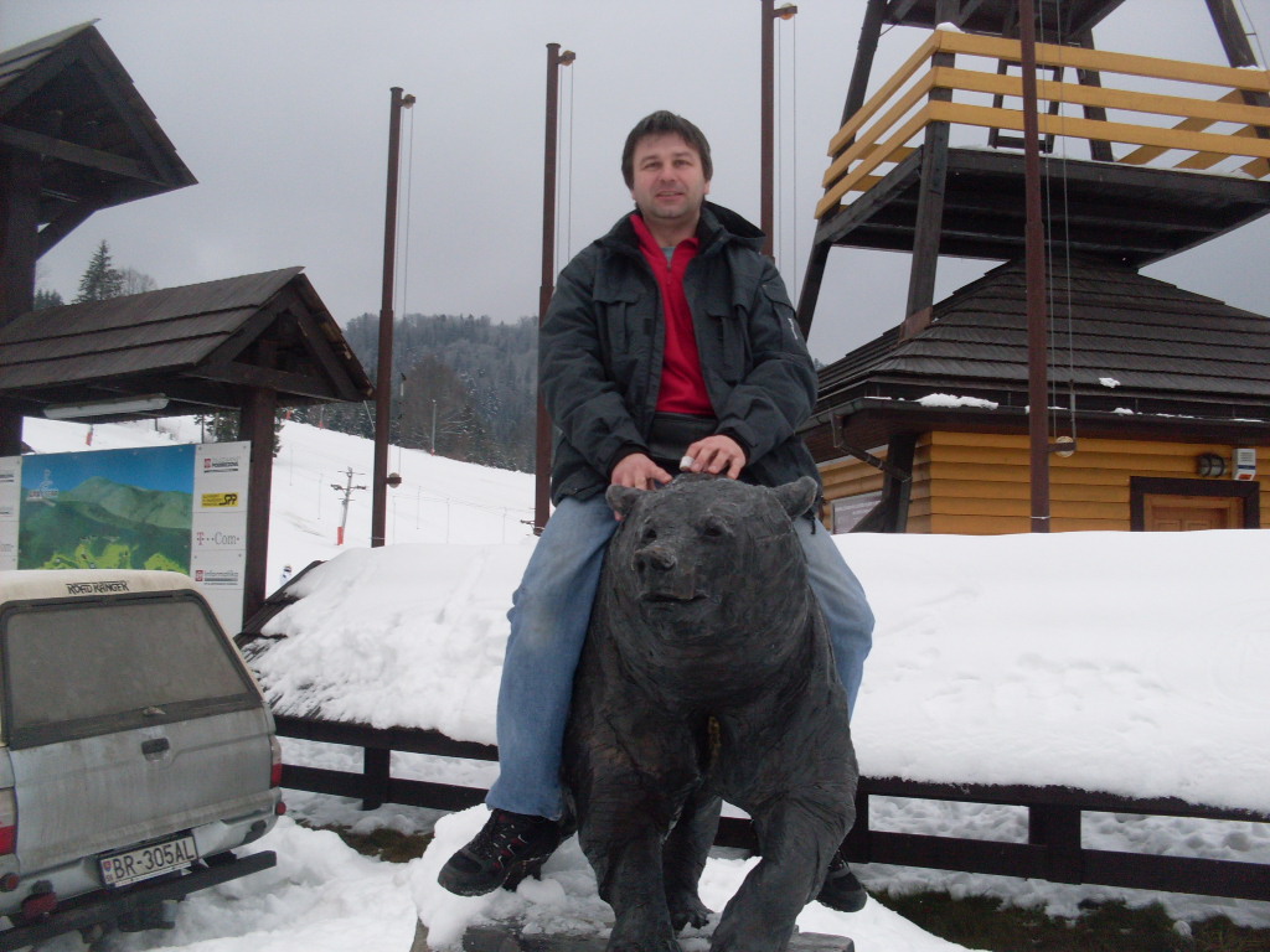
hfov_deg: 49.0
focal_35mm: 38
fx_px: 1394
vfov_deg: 37.7
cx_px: 635
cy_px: 476
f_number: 2.8
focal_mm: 6.3
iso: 80
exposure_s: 1/180
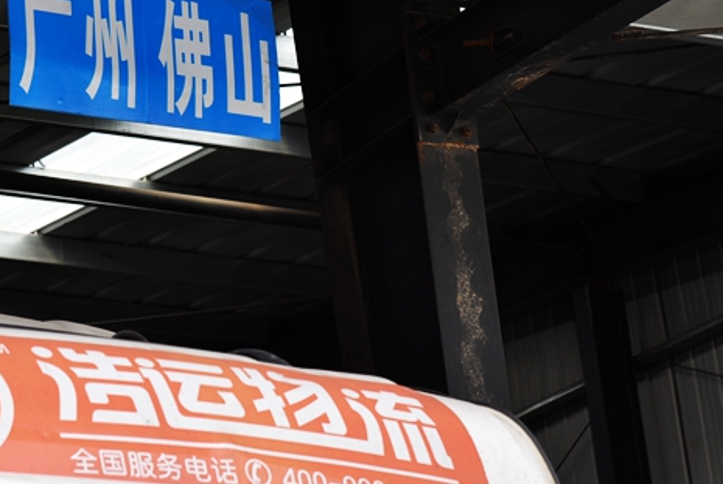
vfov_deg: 7.8
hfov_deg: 11.6
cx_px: 183
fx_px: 3538
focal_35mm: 176
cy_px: 193
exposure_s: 1/250
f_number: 8
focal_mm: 98
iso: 250
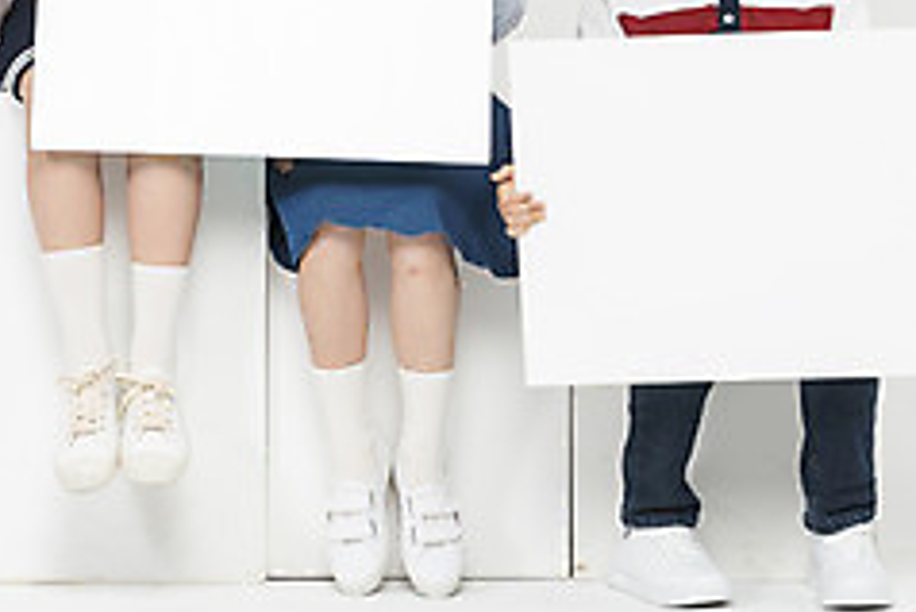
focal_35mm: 141
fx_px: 3590
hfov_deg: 14.5
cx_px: 252
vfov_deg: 9.6
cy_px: -77
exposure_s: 1/125
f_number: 20
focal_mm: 56
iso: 100
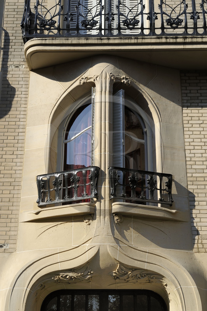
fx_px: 501
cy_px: 156
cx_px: 104
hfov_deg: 23.3
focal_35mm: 58
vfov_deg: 34.5
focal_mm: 58
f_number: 13
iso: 200
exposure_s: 1/160
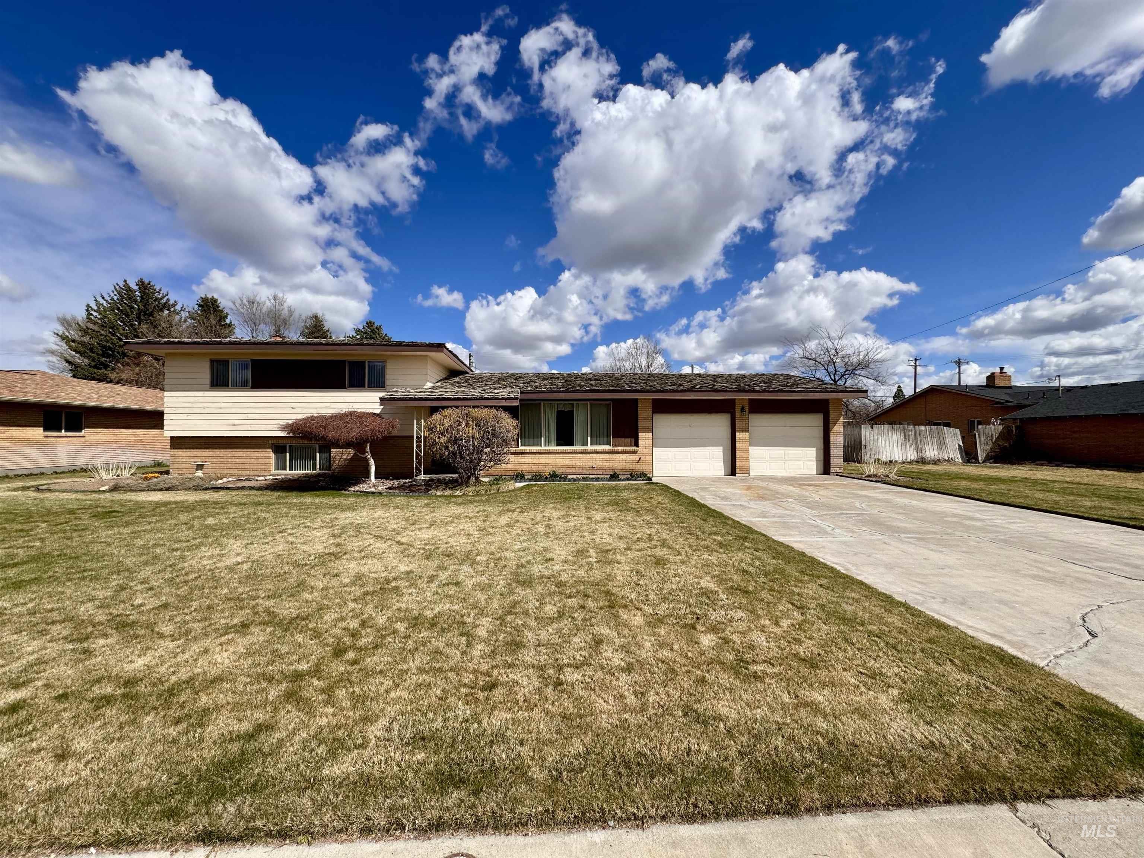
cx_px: 572
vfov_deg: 85.7
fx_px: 463
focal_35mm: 14
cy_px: 429
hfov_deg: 102.1
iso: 50
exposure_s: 1/3106
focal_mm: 2.22
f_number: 2.2
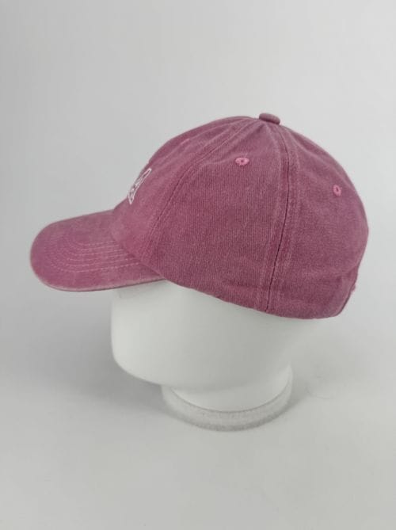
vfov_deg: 71.7
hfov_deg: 56.7
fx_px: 367
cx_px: 198
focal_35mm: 24
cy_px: 265
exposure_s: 1/995
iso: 80
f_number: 1.78
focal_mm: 6.76
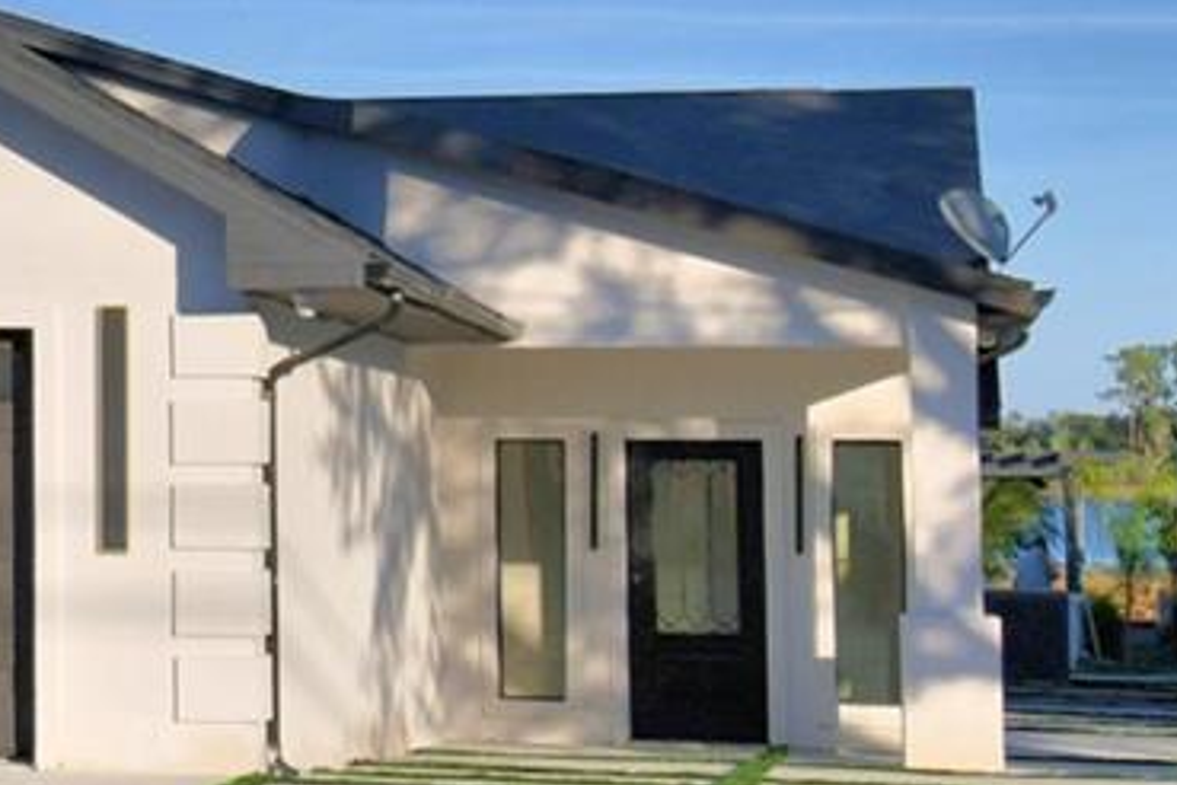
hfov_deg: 14.7
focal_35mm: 130
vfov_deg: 10.5
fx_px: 4250
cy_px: 166
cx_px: -590
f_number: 5.6
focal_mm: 20
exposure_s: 1/1000
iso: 100
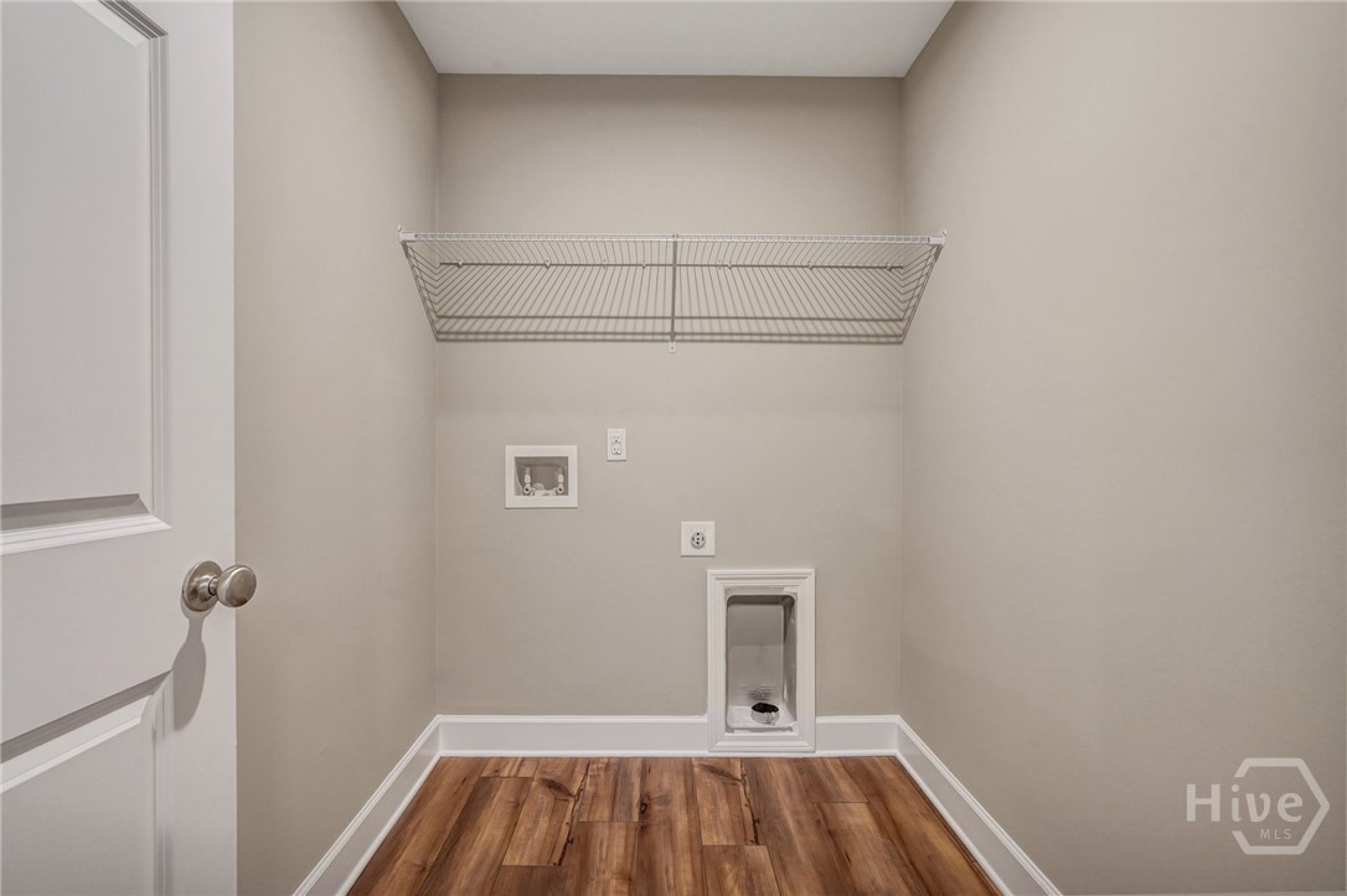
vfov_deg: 73.7
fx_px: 598
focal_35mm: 16
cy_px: 448
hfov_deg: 96.8
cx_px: 674
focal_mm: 16
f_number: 11
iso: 200
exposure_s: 1/2
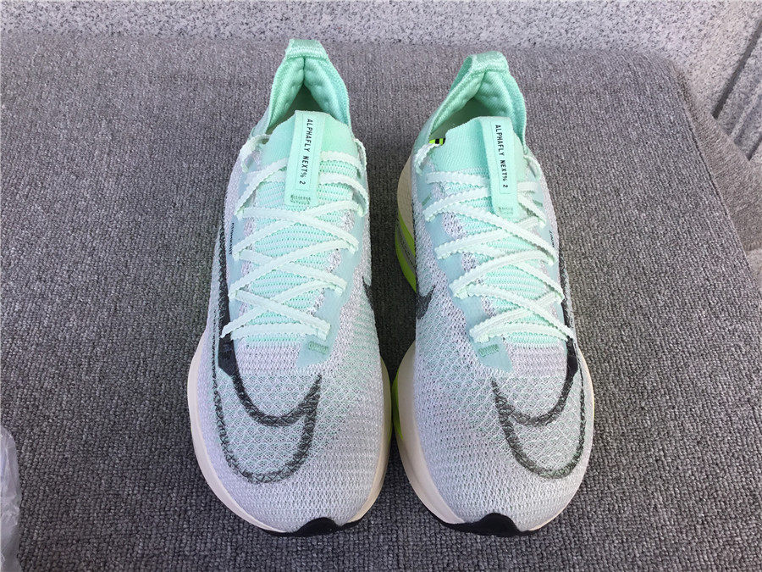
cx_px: 381
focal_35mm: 31
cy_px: 286
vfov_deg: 45.4
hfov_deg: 58.4
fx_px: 682
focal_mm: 3.3
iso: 25
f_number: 2.4
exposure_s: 1/209
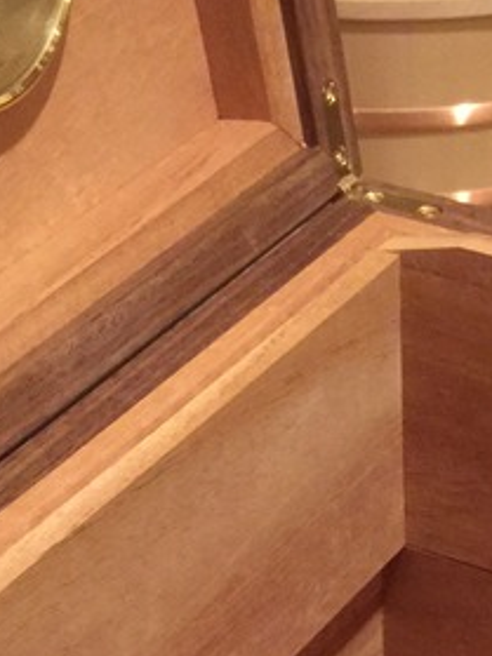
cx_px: 365
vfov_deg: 16.3
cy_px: 953
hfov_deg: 13.3
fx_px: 2105
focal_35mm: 111
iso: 80
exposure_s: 1/4
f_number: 2.2
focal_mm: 4.15
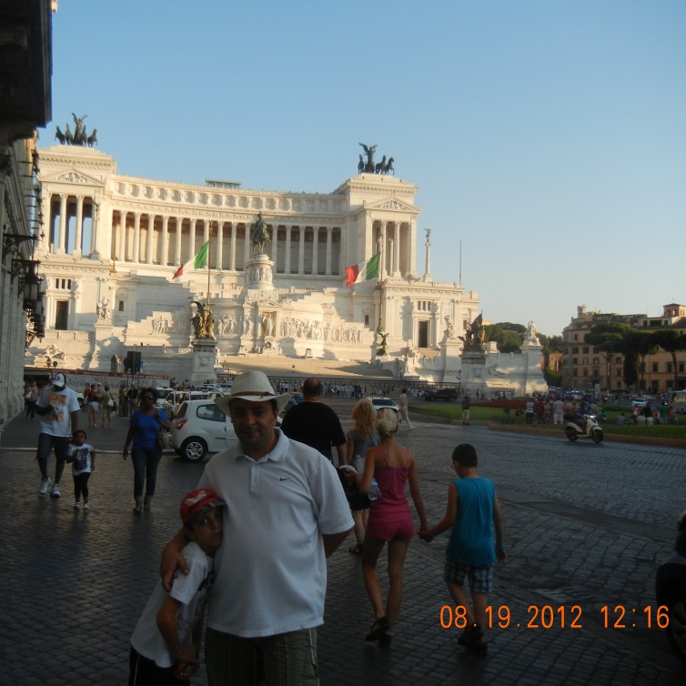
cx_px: 260
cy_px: 340
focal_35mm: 36
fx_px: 807
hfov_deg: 45.7
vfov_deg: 46.0
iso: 160
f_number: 3.5
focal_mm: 5.4
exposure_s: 1/628
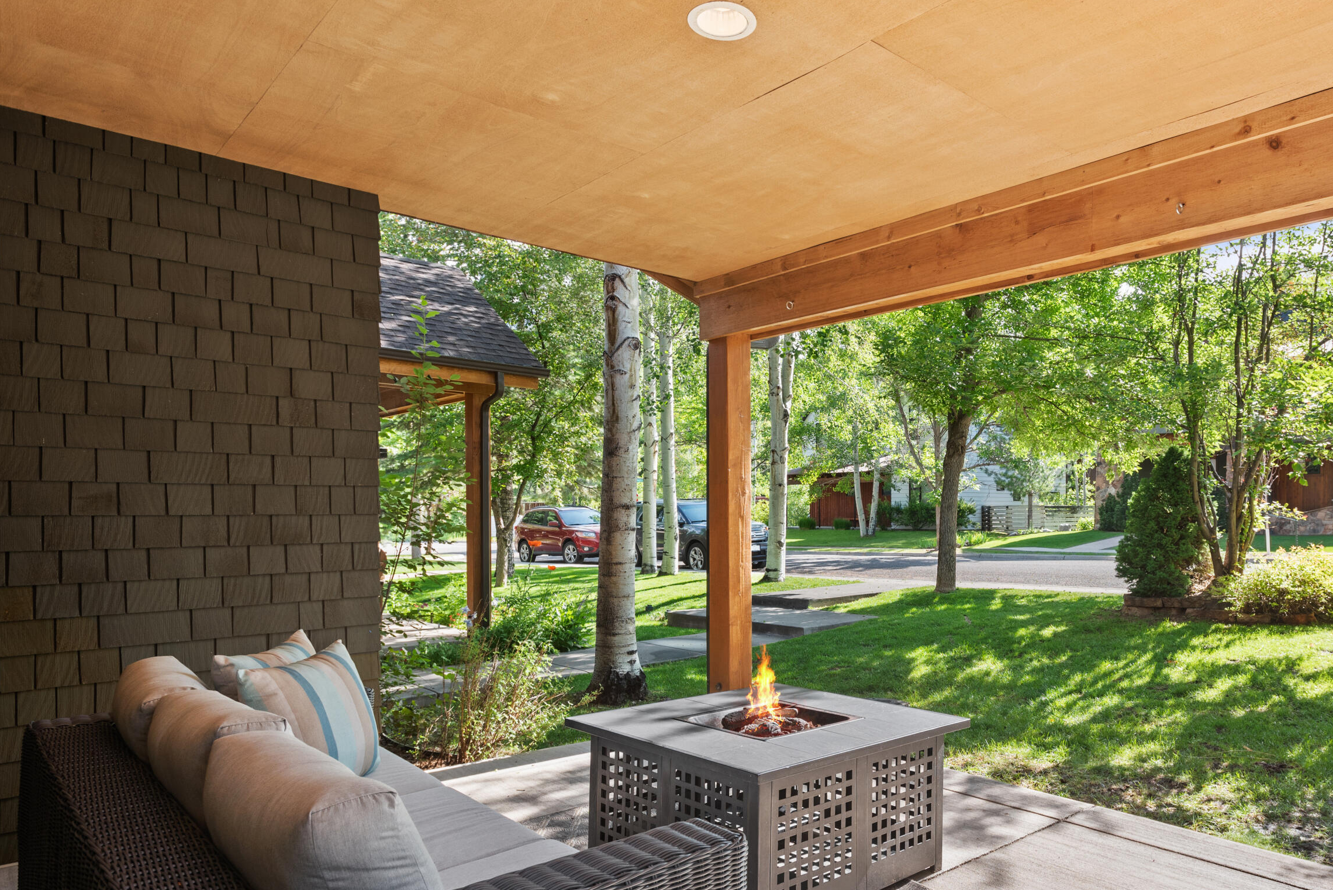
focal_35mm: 25
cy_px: 508
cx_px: 824
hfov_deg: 70.5
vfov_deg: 51.2
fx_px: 926
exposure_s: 1/50
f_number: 7.1
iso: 320
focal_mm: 19
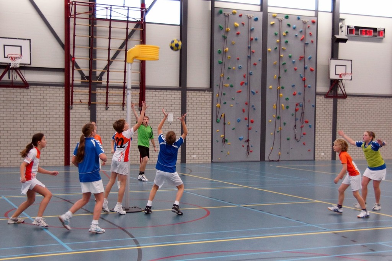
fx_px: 457
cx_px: 196
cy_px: 130
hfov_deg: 46.4
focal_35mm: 42
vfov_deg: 31.9
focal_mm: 28
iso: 1250
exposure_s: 1/160
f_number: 4
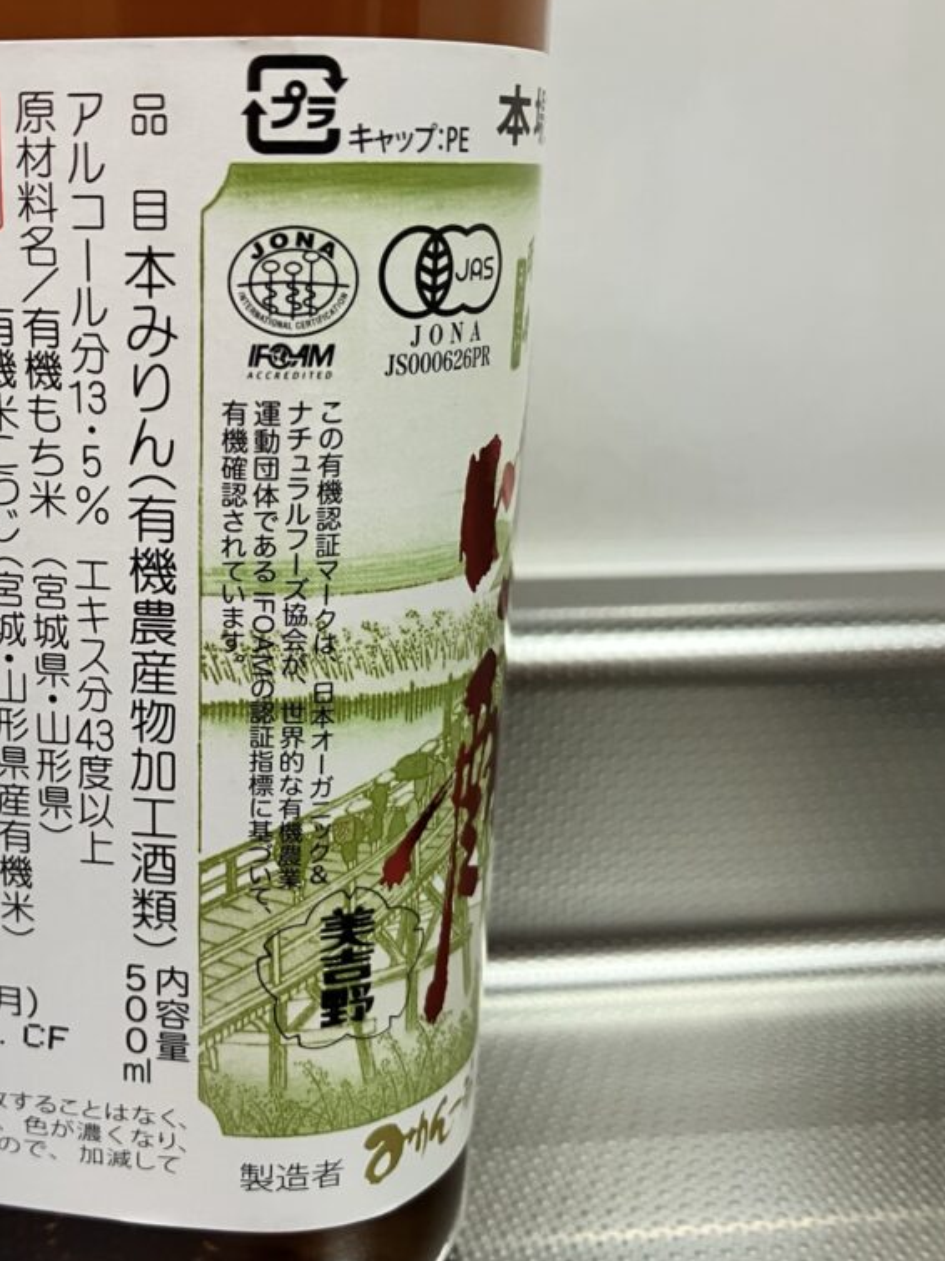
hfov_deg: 36.4
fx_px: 1384
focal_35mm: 38
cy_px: 633
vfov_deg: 49.0
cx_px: 187
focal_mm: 3.99
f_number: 1.8
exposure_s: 1/60
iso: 125
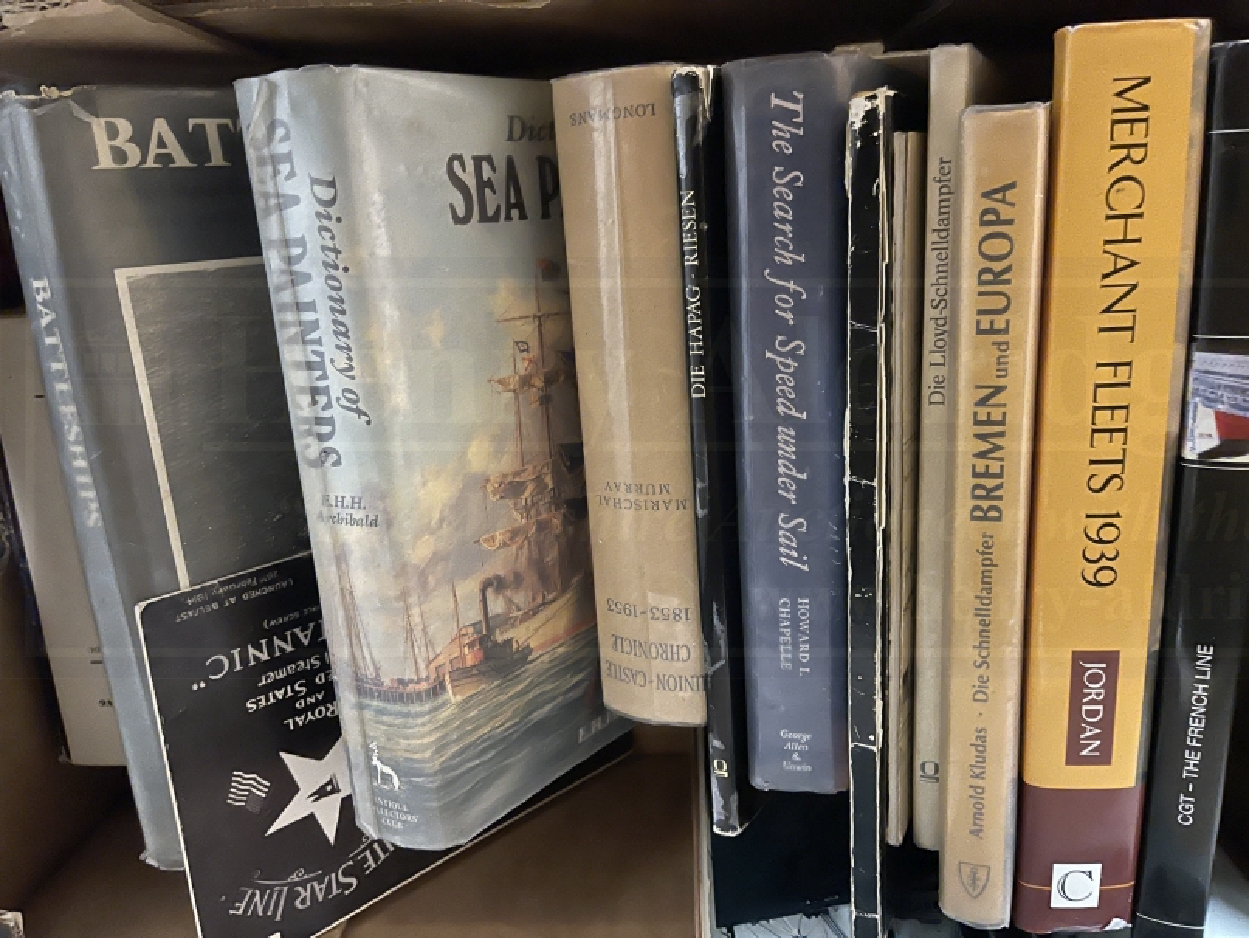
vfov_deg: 53.1
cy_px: 469
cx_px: 624
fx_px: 938
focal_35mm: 26
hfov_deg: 67.3
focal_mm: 5.1
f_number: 1.6
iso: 640
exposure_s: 1/17
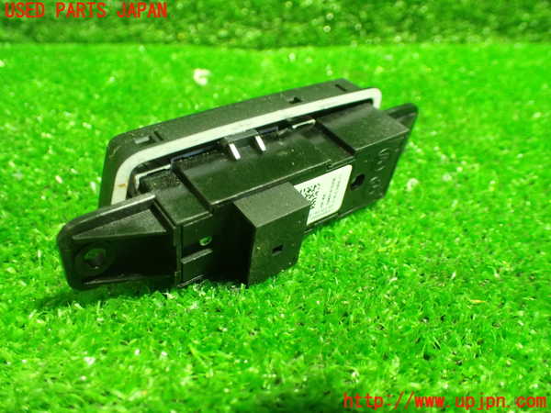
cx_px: 276
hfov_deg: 60.0
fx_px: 478
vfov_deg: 46.8
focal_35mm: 30
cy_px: 206
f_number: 2.3
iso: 1000
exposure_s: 1/30
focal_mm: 5.4
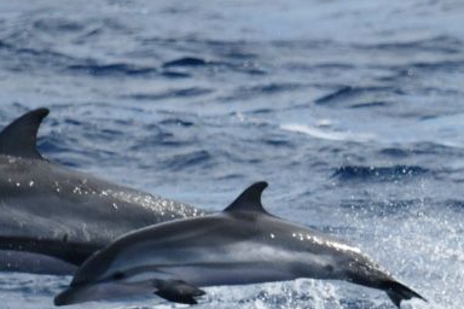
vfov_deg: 1.3
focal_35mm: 1043
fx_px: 13442
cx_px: 11
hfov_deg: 2.0
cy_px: 215
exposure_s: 1/8000
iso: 1000
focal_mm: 500
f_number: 6.3
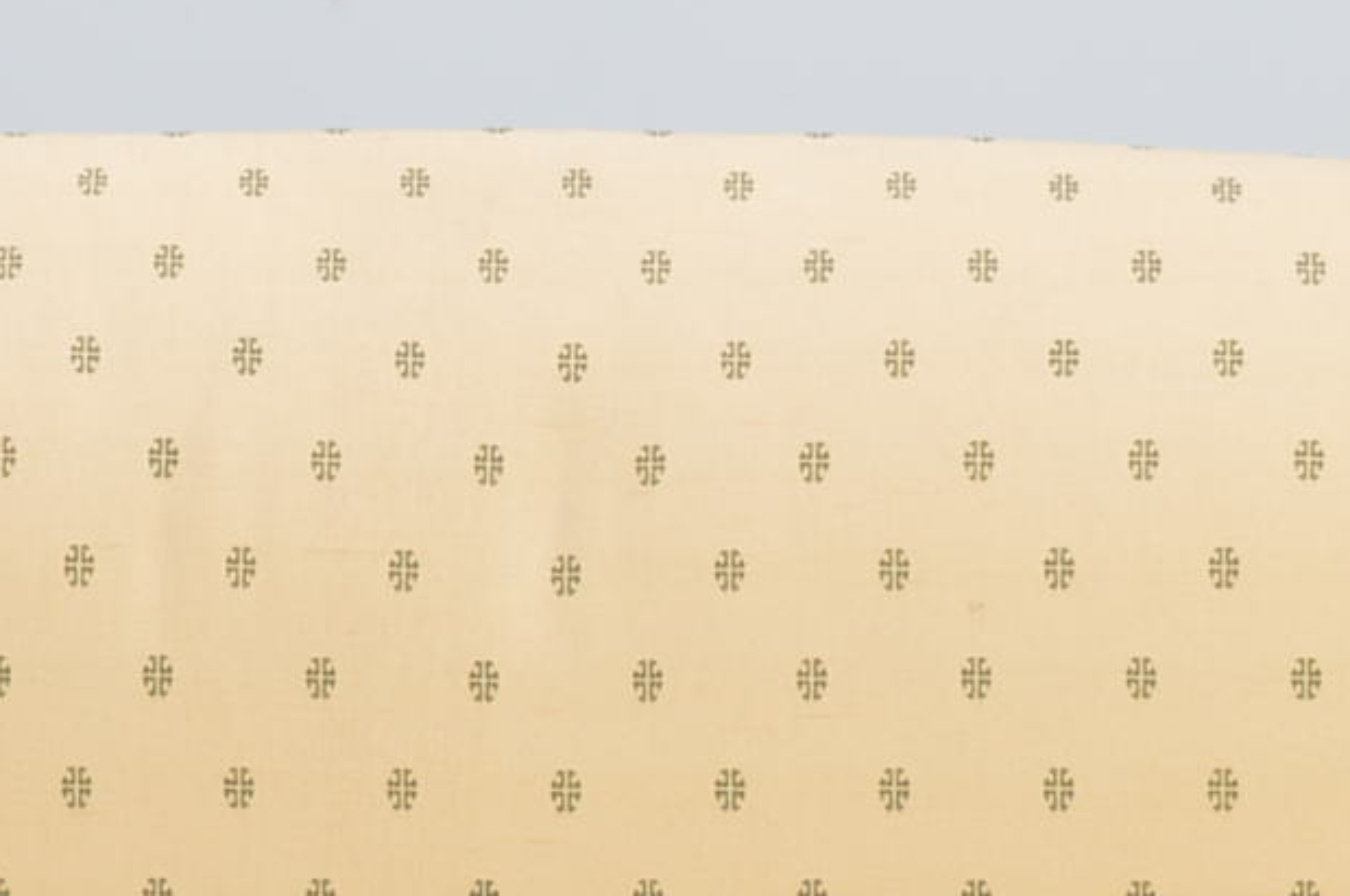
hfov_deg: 8.3
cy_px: 1716
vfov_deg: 5.4
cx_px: 395
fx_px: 9288
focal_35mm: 248
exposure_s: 1/100
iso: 100
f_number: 9
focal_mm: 34
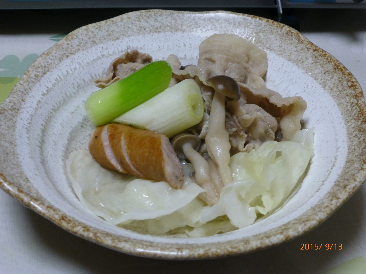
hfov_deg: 33.2
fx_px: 613
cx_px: 183
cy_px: 137
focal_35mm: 58
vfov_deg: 25.2
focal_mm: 10.3
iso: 400
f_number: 4.7
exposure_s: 1/13
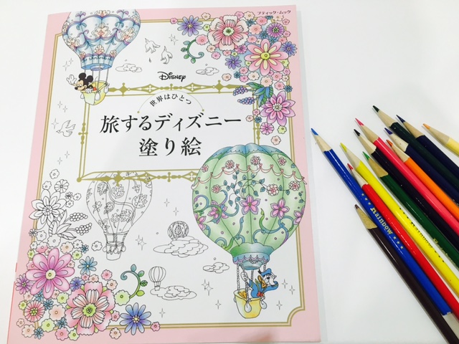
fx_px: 385
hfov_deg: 61.7
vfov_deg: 48.2
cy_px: 172
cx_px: 230
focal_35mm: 29
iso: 32
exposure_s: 1/30
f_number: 2.2
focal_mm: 4.15
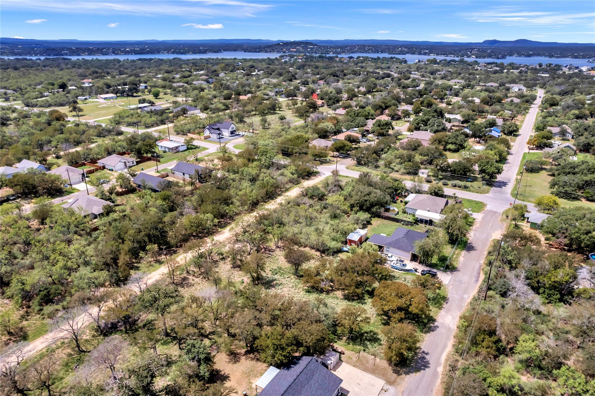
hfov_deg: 78.6
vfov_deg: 57.2
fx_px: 363
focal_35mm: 22
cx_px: 298
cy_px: 198
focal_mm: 8.38
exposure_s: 1/3200
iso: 150
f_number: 2.8
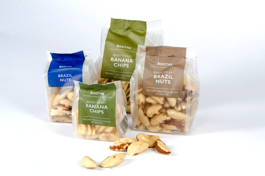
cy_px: 88
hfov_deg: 29.9
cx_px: 132
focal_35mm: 68
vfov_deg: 20.1
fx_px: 496
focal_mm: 45
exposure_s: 1/125
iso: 100
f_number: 14
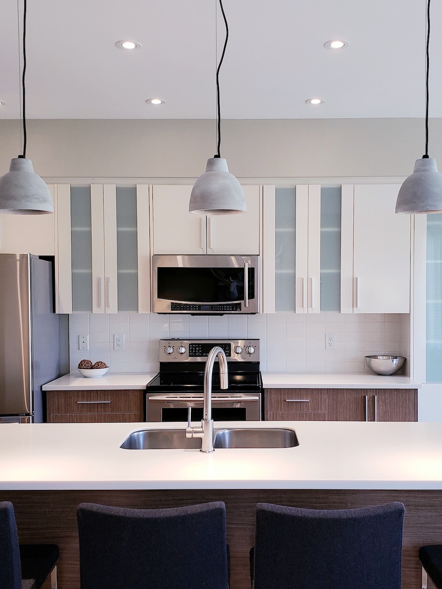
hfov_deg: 40.6
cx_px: 250
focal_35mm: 35
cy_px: 294
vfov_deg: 52.6
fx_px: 596
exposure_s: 1/60
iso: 160
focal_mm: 4.3
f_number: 2.4
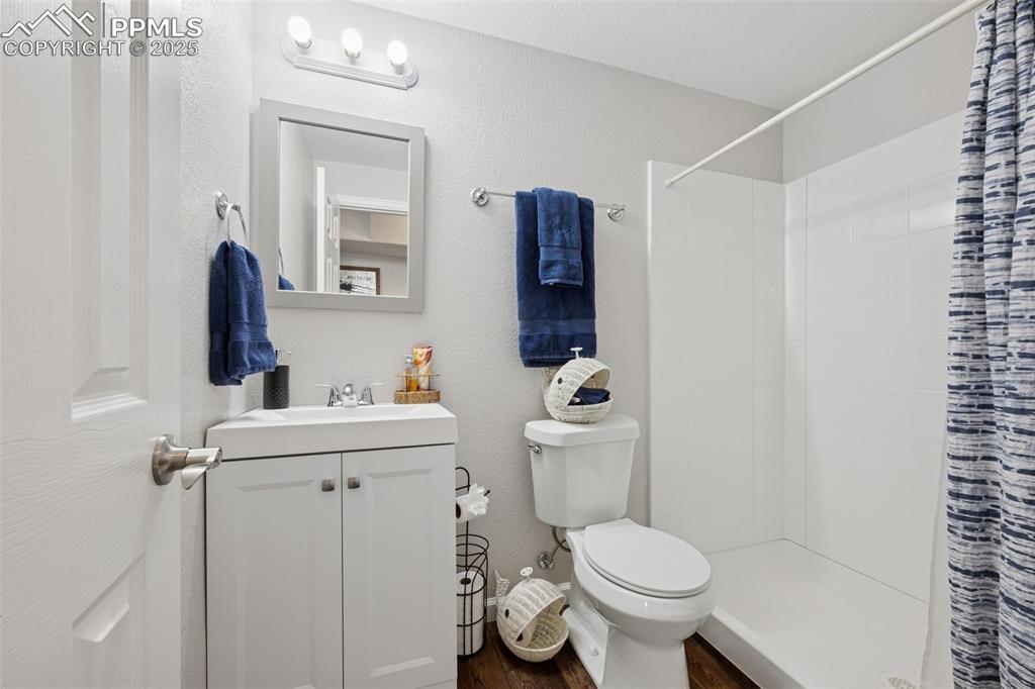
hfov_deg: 104.3
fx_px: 402
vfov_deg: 81.2
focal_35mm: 14
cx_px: 518
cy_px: 344
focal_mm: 14
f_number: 11
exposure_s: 1/1.25
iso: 100
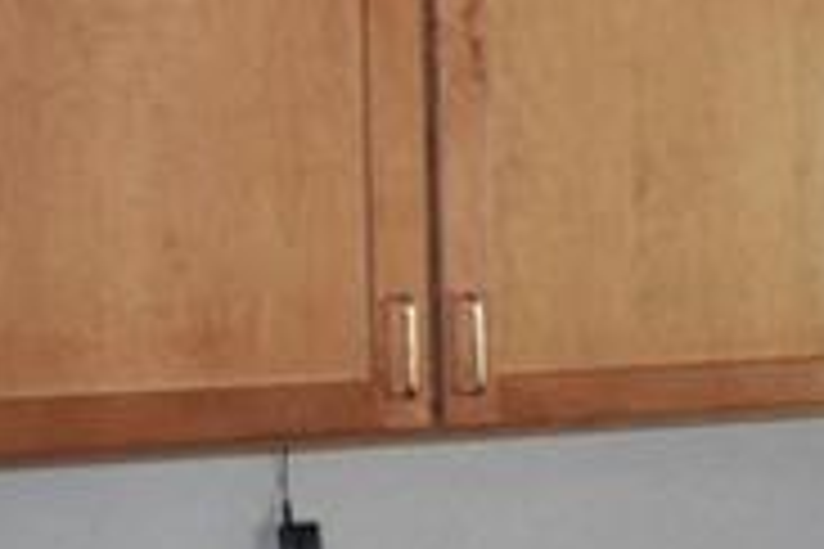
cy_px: 227
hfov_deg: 12.1
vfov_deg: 10.2
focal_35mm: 134
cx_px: 1999
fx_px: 3067
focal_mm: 16
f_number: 2.8
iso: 320
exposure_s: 1/200
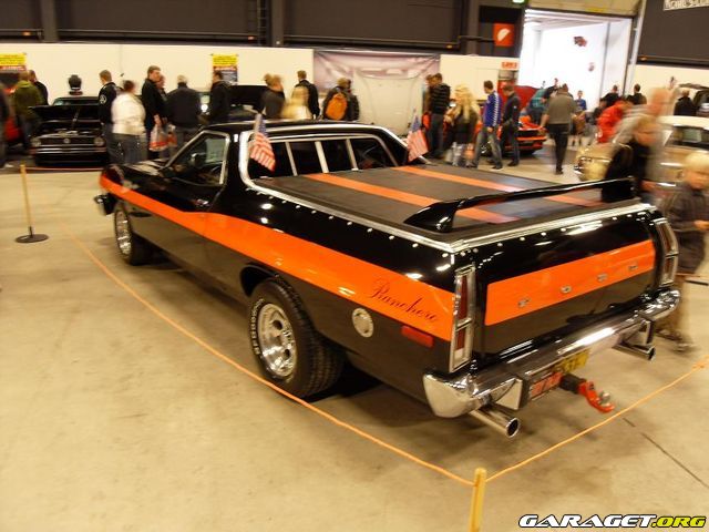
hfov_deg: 63.4
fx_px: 573
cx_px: 354
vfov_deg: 49.7
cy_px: 266
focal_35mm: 28
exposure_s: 1/8
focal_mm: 6
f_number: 2.8
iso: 200
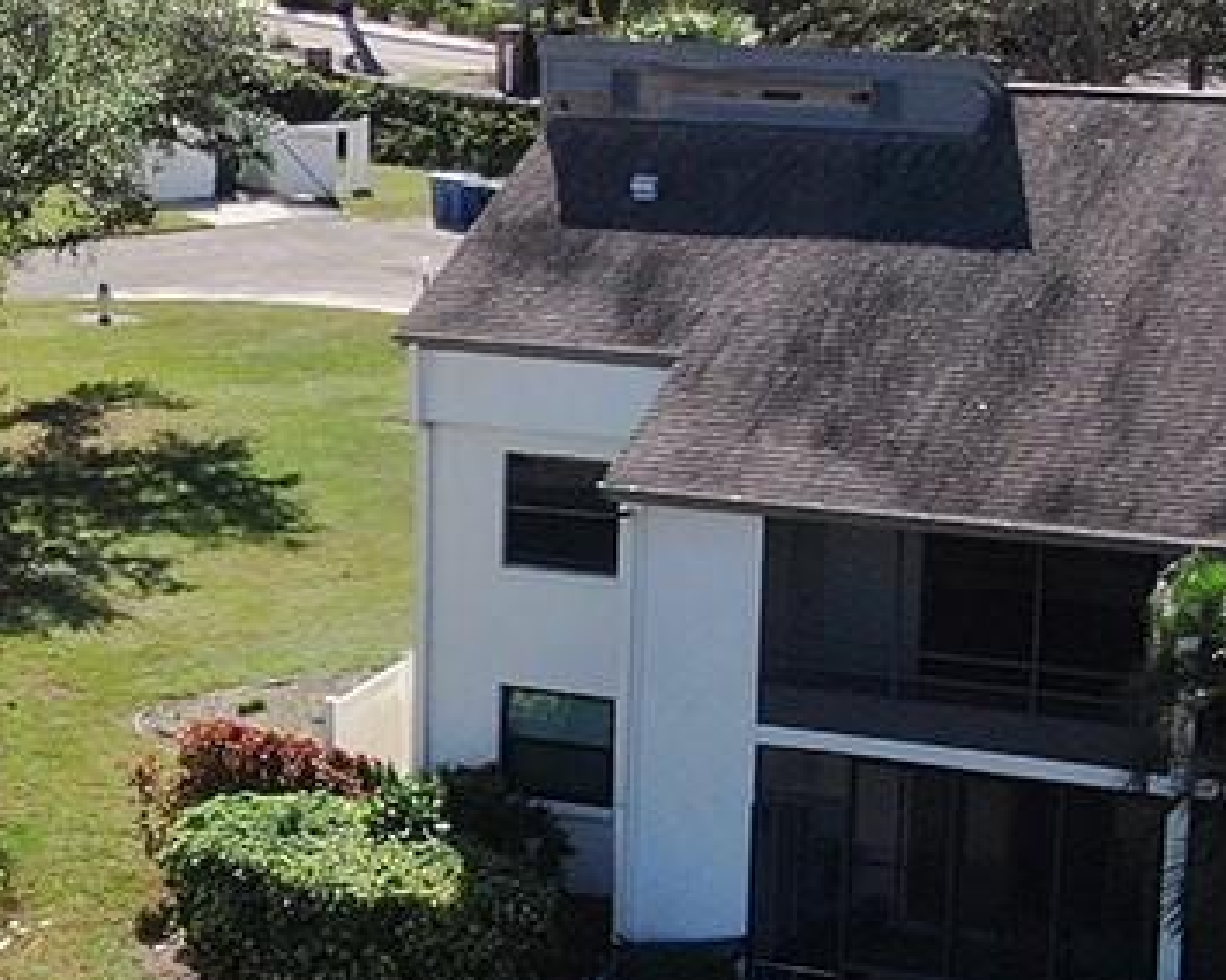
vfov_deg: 14.5
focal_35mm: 106
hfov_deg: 17.7
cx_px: -7
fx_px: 3845
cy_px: 506
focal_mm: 4.39
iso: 110
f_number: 2.8
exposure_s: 1/1600
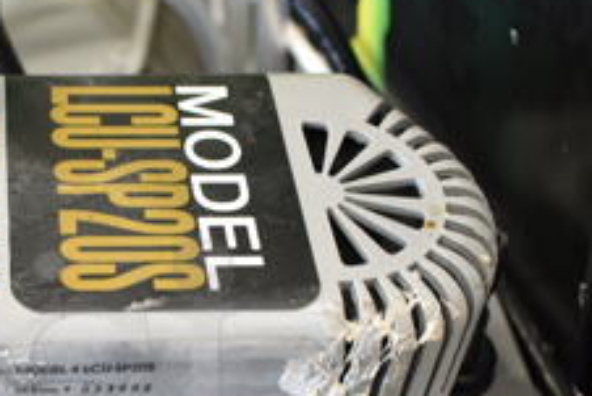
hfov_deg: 26.7
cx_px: 50
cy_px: 372
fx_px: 1201
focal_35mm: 73
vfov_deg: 18.3
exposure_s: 1/30
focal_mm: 18
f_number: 3.5
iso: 500
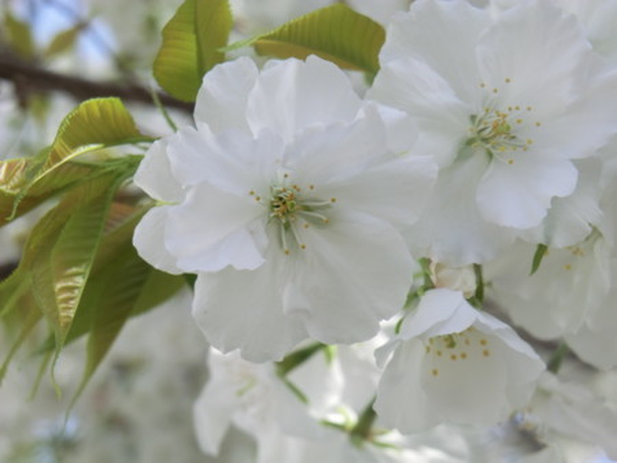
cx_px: 308
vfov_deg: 14.1
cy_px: 232
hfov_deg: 18.7
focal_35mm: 105
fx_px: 1873
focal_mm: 18.8
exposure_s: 1/250
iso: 80
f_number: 5
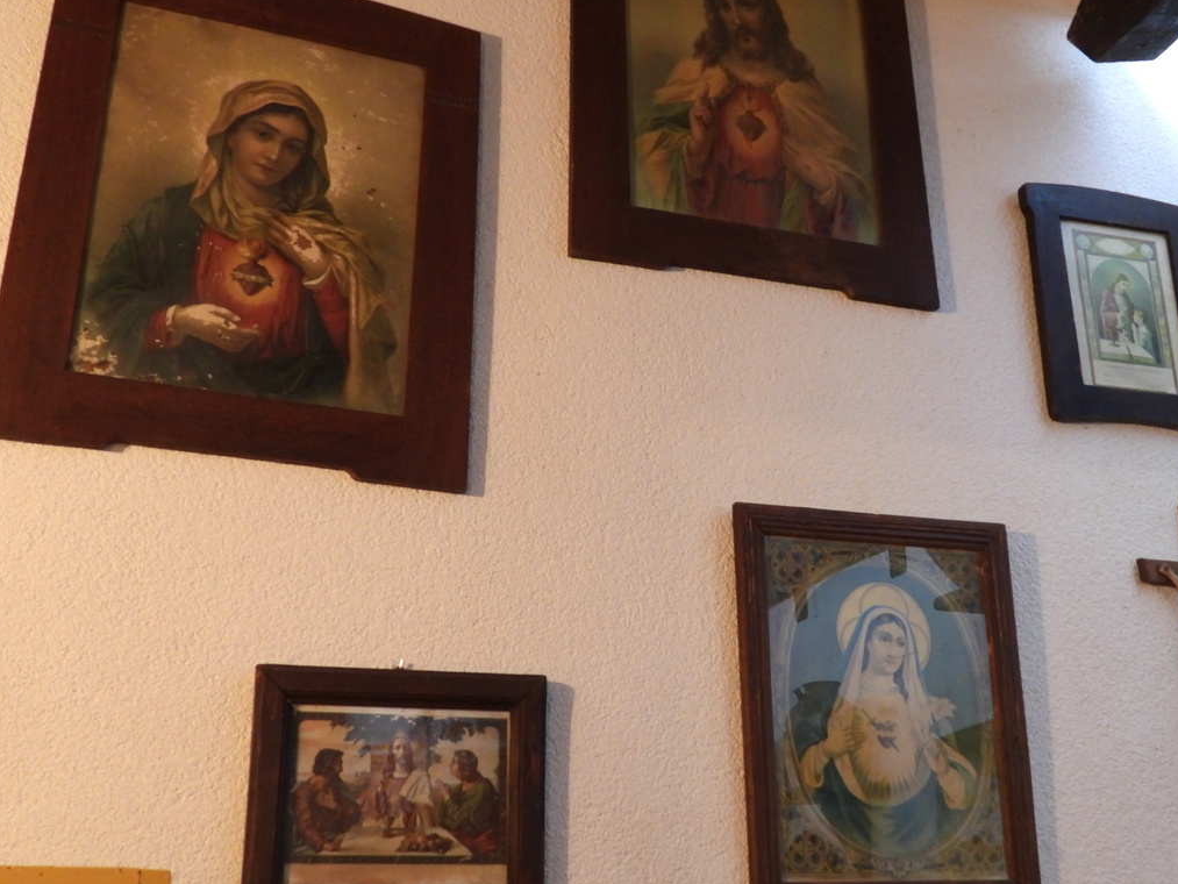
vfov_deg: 32.2
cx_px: 659
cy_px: 443
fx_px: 1532
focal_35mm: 45
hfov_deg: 42.0
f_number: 3.2
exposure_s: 1/10
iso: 400
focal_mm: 6.8
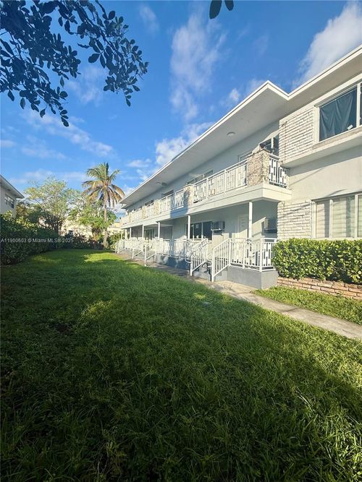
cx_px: 181
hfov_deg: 85.7
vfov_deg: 102.1
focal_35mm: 14
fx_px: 195
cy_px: 241
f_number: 2.2
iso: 50
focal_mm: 2.22
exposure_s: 1/2410
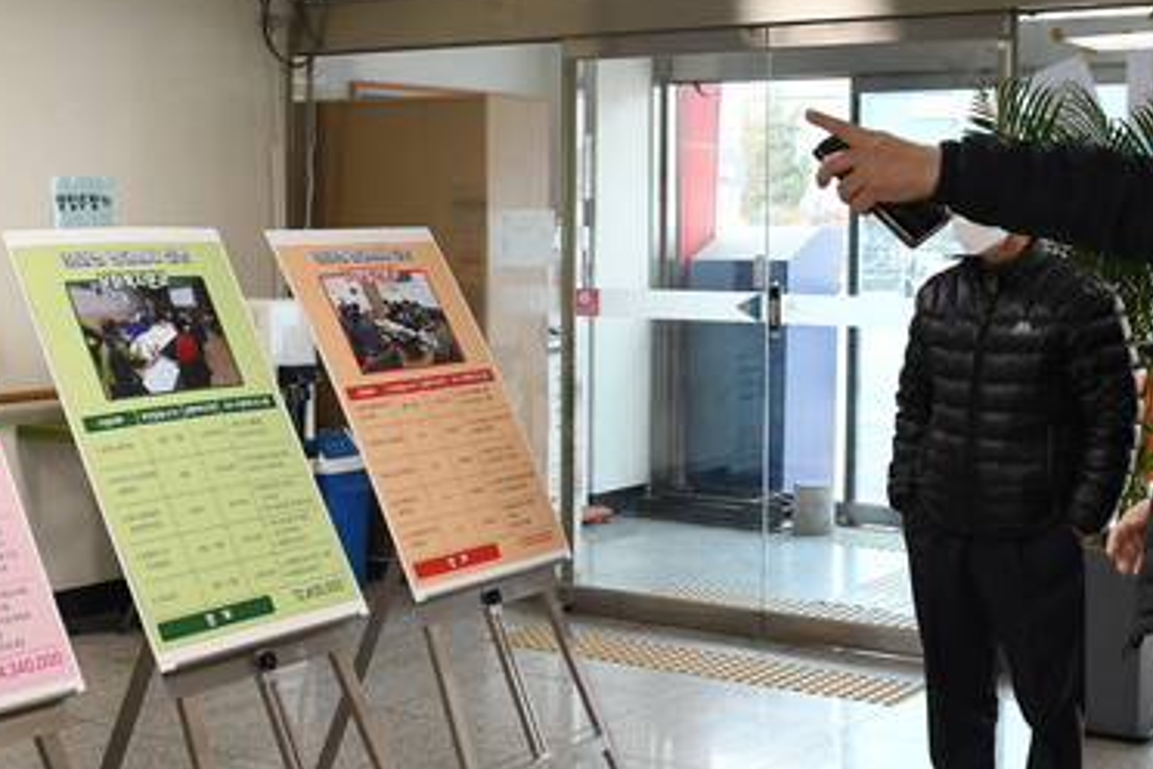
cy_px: 350
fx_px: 1857
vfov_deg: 23.4
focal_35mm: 58
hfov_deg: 34.5
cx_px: 539
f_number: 5.6
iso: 1000
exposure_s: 1/100
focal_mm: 24
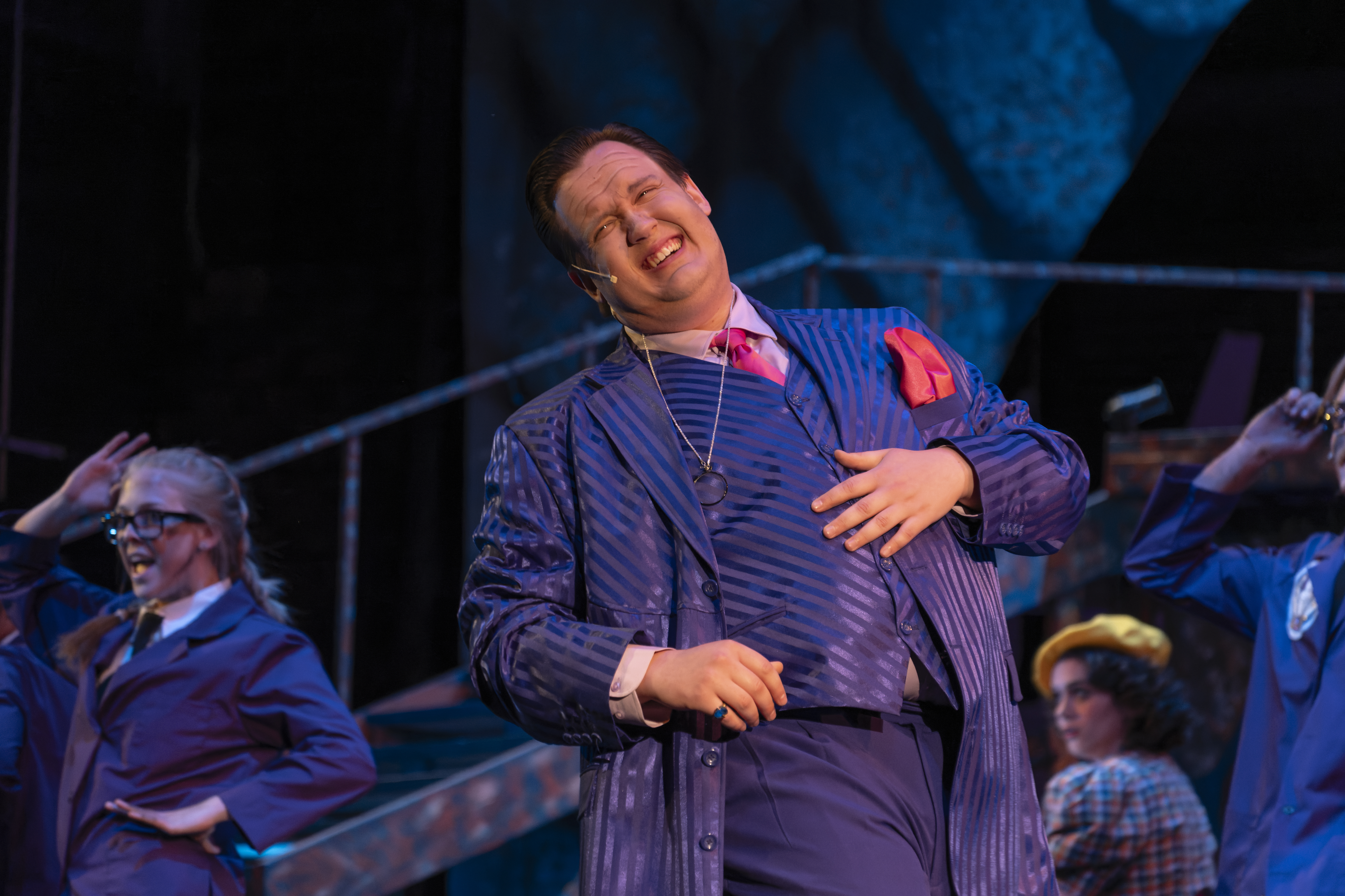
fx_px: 7173
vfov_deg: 7.2
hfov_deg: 10.7
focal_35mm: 192
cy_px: 448
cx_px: 672
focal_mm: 128
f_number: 4.4
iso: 5000
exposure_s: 1/250
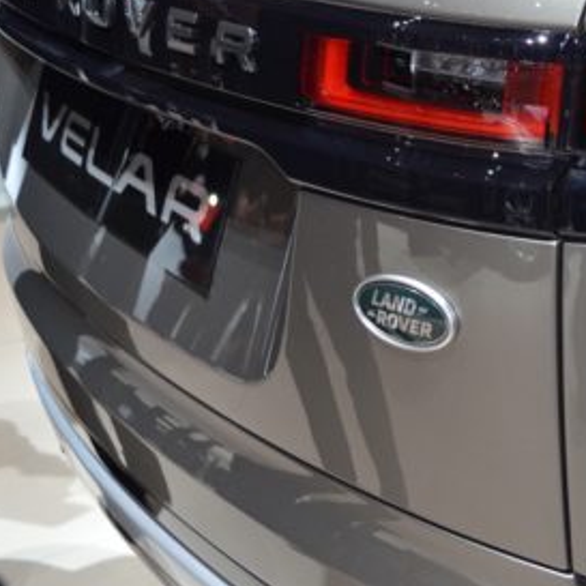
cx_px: 655
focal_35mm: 91
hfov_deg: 18.3
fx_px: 1743
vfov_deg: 19.1
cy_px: 231
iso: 400
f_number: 4.2
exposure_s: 1/100
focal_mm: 26
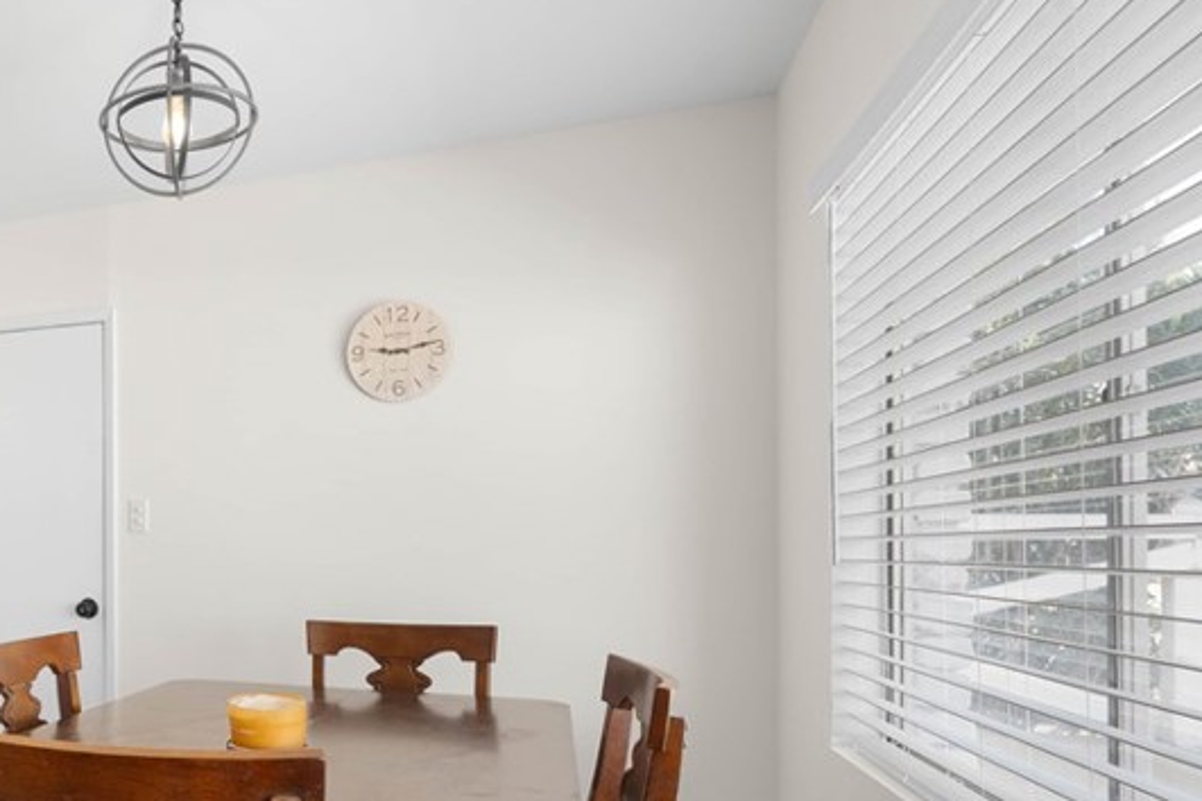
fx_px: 901
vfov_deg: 46.6
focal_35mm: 27
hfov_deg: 56.3
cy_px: 578
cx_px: 81
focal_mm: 14
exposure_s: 1/15
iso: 500
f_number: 9
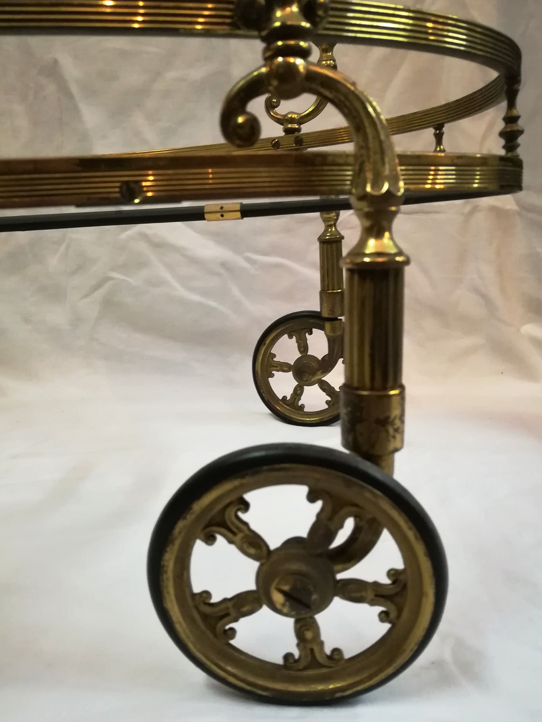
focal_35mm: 26
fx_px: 543
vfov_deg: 67.3
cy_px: 361
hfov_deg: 53.1
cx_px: 271
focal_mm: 3.83
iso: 640
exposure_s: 1/20
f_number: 2.2
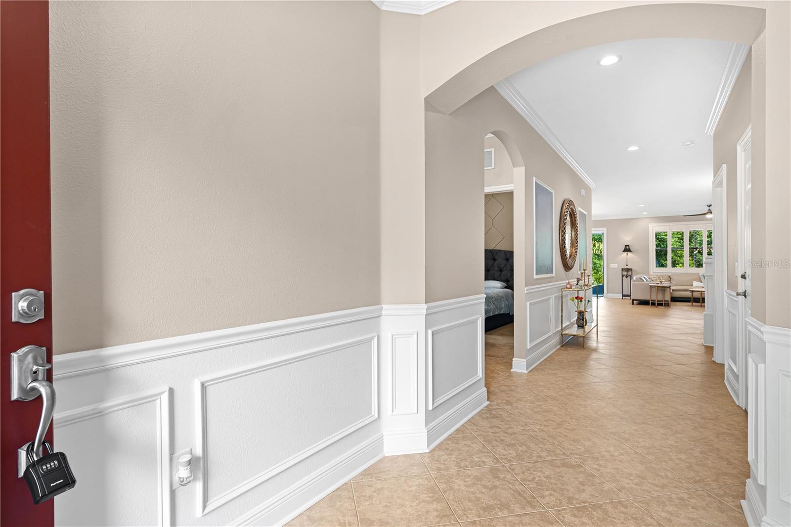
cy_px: 264
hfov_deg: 90.0
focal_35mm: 18
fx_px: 395
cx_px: 396
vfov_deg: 67.4
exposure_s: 1/125
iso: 250
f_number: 8
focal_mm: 18
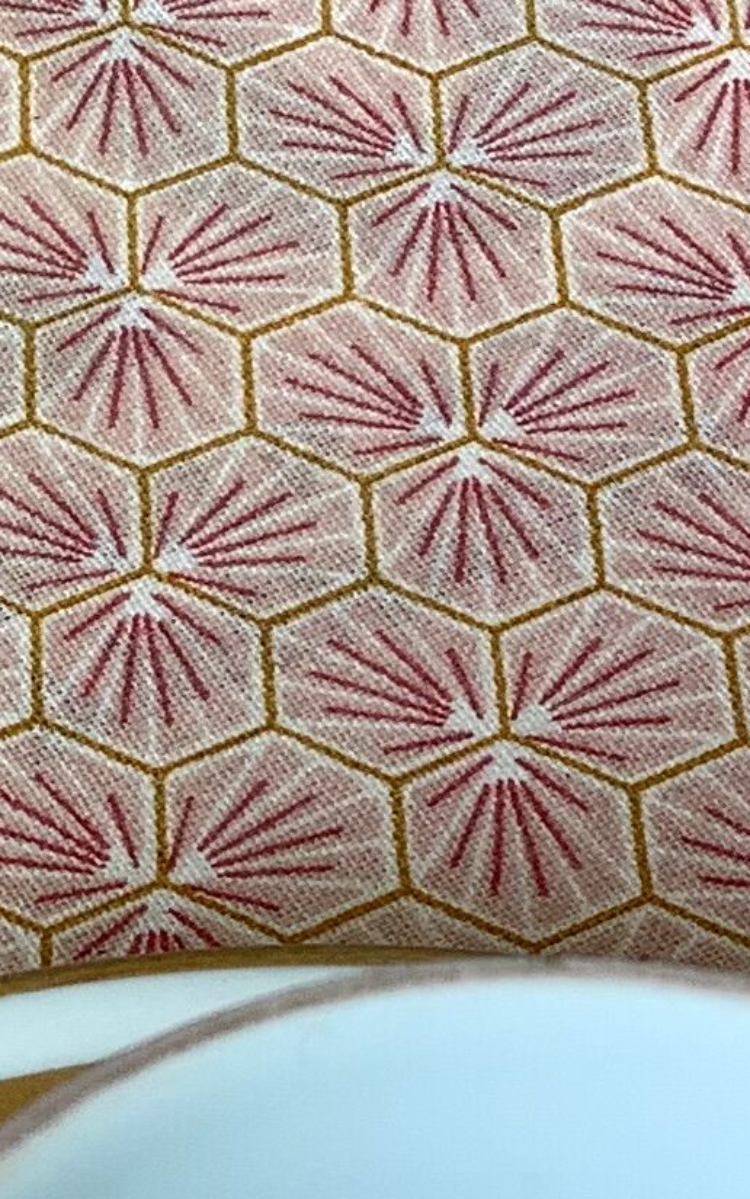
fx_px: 4249
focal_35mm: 130
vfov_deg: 16.0
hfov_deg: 9.9
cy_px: 905
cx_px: -174
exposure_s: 1/100
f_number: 2.4
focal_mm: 3.3
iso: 25
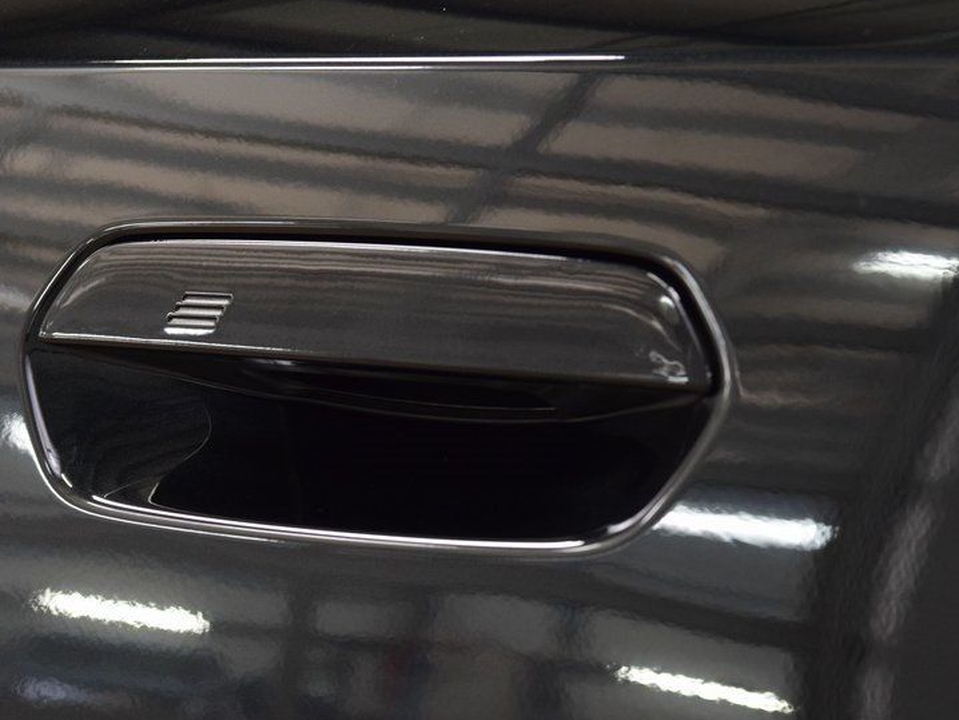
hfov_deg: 13.7
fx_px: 3991
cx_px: 374
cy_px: 393
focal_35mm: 144
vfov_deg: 10.3
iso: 1600
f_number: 7.1
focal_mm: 70
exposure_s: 1/30
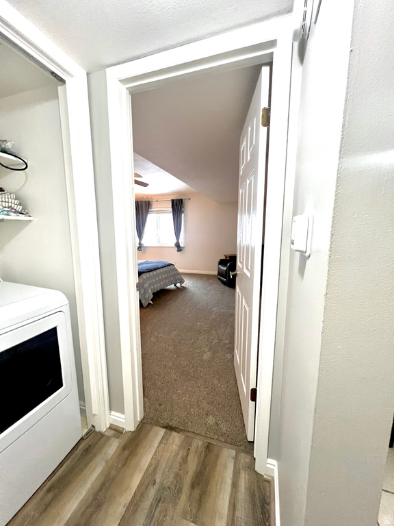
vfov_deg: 106.2
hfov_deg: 89.9
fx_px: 197
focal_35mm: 13
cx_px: 197
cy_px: 263
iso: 500
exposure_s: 1/60
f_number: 1.8
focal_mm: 1.57
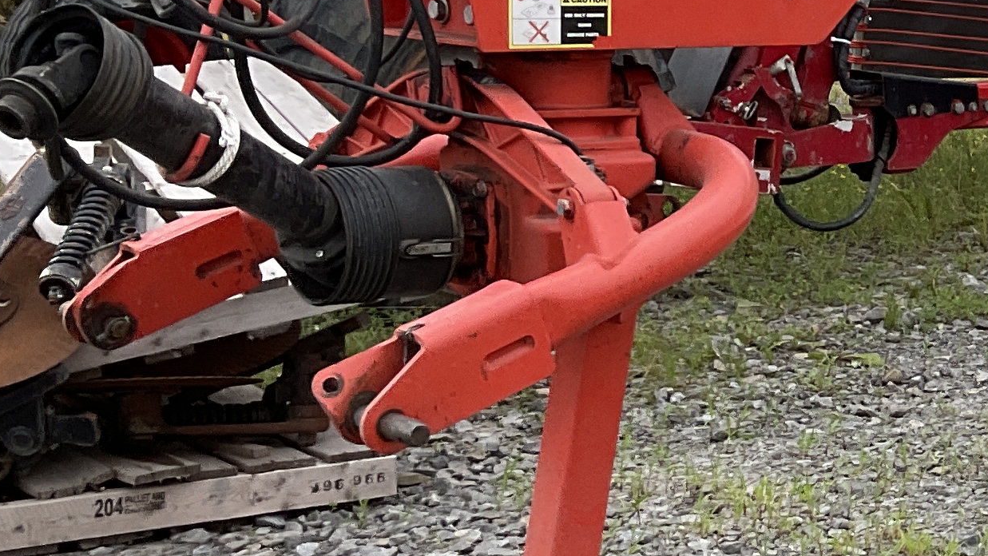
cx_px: 1421
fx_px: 2699
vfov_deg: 11.8
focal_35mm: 103
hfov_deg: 18.7
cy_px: 276
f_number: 1.8
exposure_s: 1/386
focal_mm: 3
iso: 16
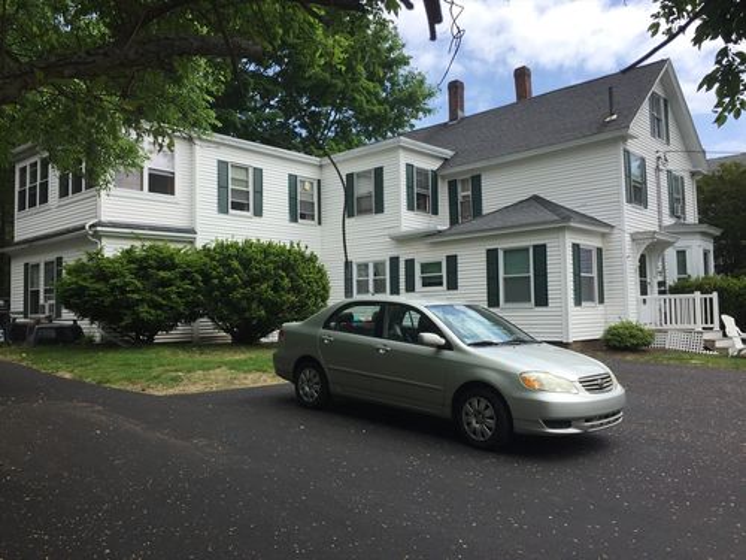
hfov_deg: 61.7
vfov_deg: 48.2
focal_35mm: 29
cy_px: 280
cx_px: 373
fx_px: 625
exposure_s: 1/1464
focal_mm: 4.15
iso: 32
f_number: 2.2
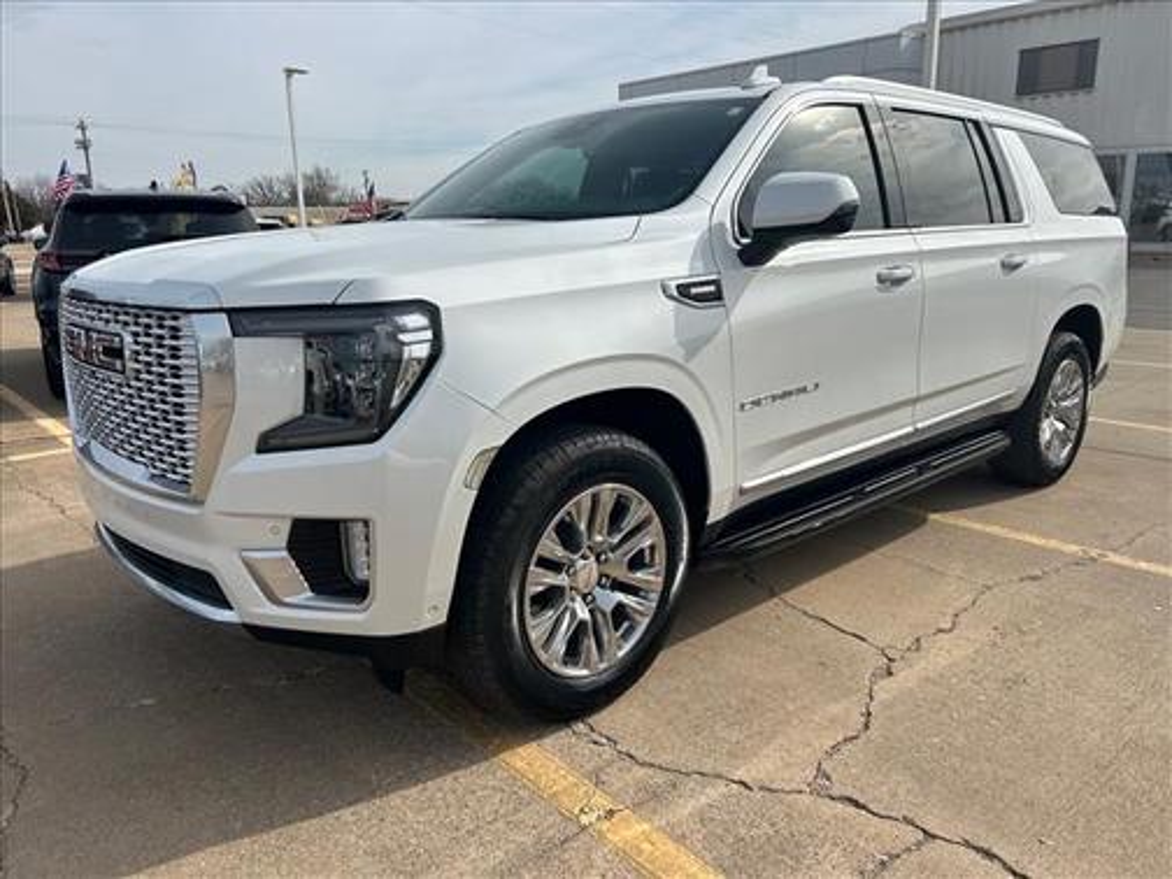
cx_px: 586
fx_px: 880
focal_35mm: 26
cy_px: 440
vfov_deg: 53.1
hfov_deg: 67.3
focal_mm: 5.7
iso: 50
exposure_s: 1/6993
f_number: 1.5
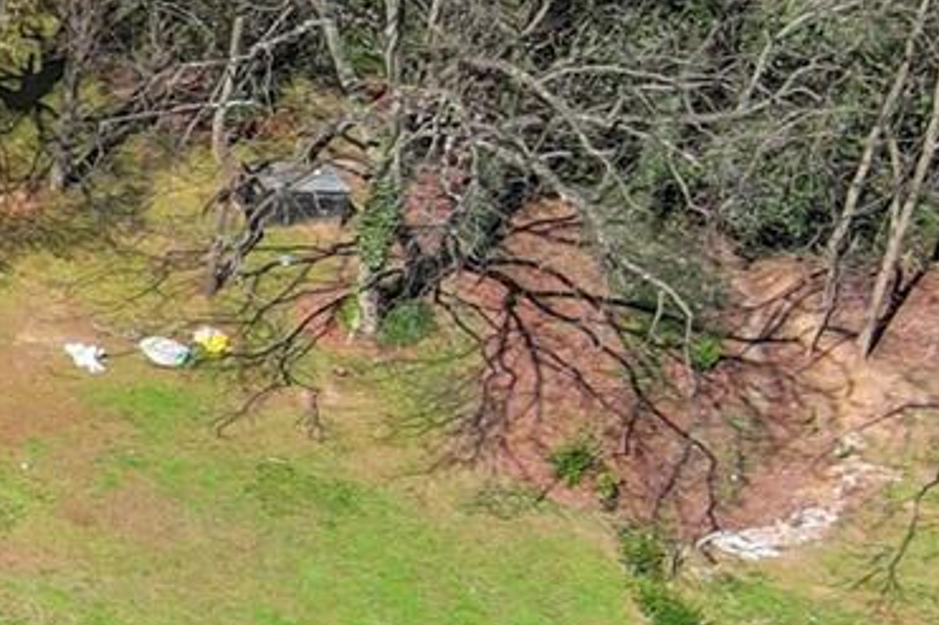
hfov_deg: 10.9
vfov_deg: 8.6
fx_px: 4171
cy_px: 404
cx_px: -1283
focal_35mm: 160
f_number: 2.8
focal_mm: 10.57
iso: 100
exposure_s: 1/800
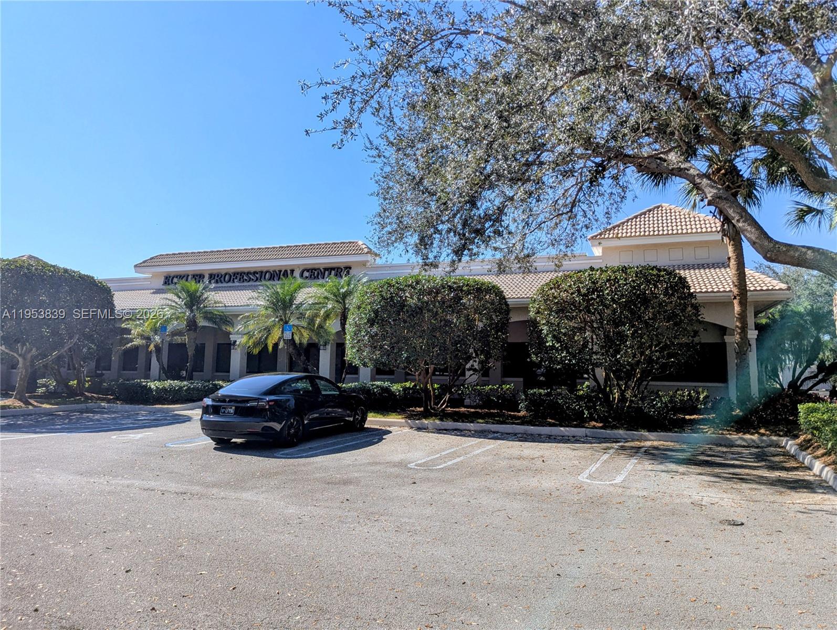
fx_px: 581
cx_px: 418
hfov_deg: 71.5
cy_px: 315
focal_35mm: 24
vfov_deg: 56.9
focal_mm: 6.81
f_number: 1.85
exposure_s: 1/1742
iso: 39
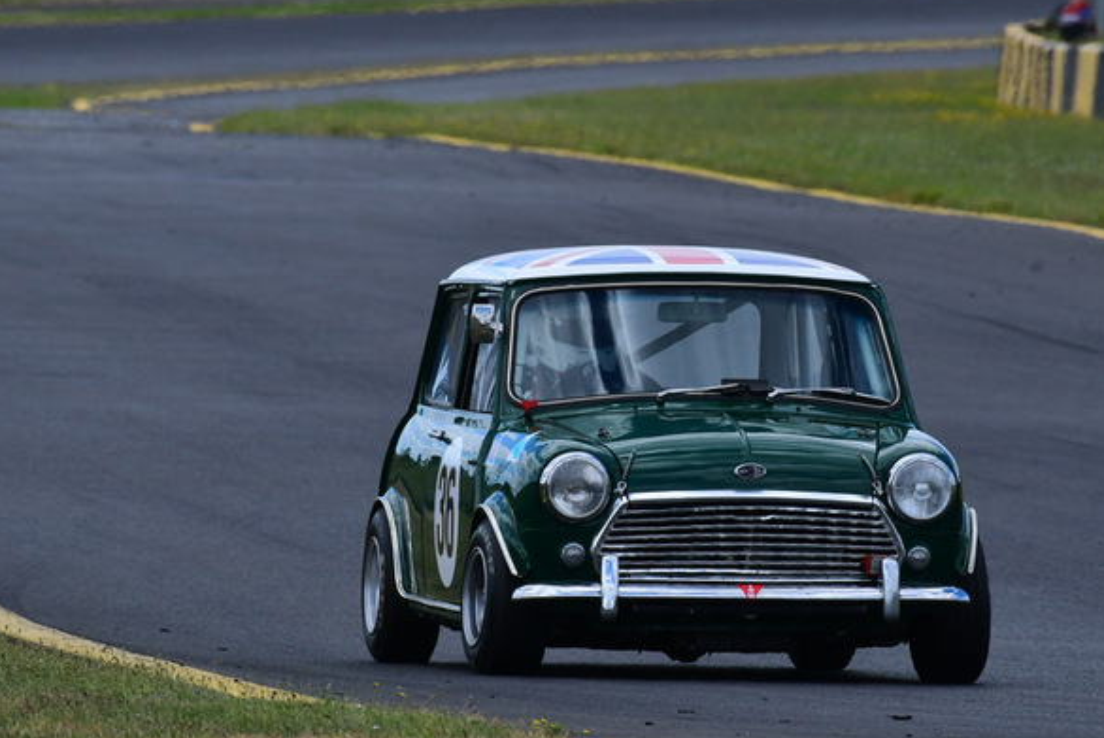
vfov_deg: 1.3
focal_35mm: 1025
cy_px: 296
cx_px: 645
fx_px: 31456
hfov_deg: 2.0
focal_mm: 500
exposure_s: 1/640
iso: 640
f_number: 13
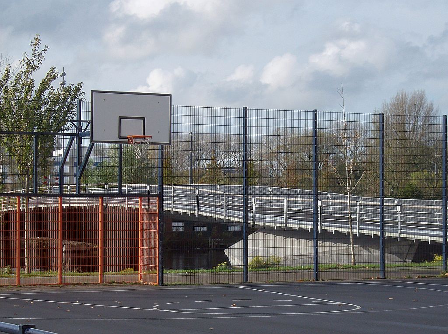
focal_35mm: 108
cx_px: 224
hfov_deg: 18.3
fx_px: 1394
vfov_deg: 13.7
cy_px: 167
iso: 100
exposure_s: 1/259
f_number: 7.8
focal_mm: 18
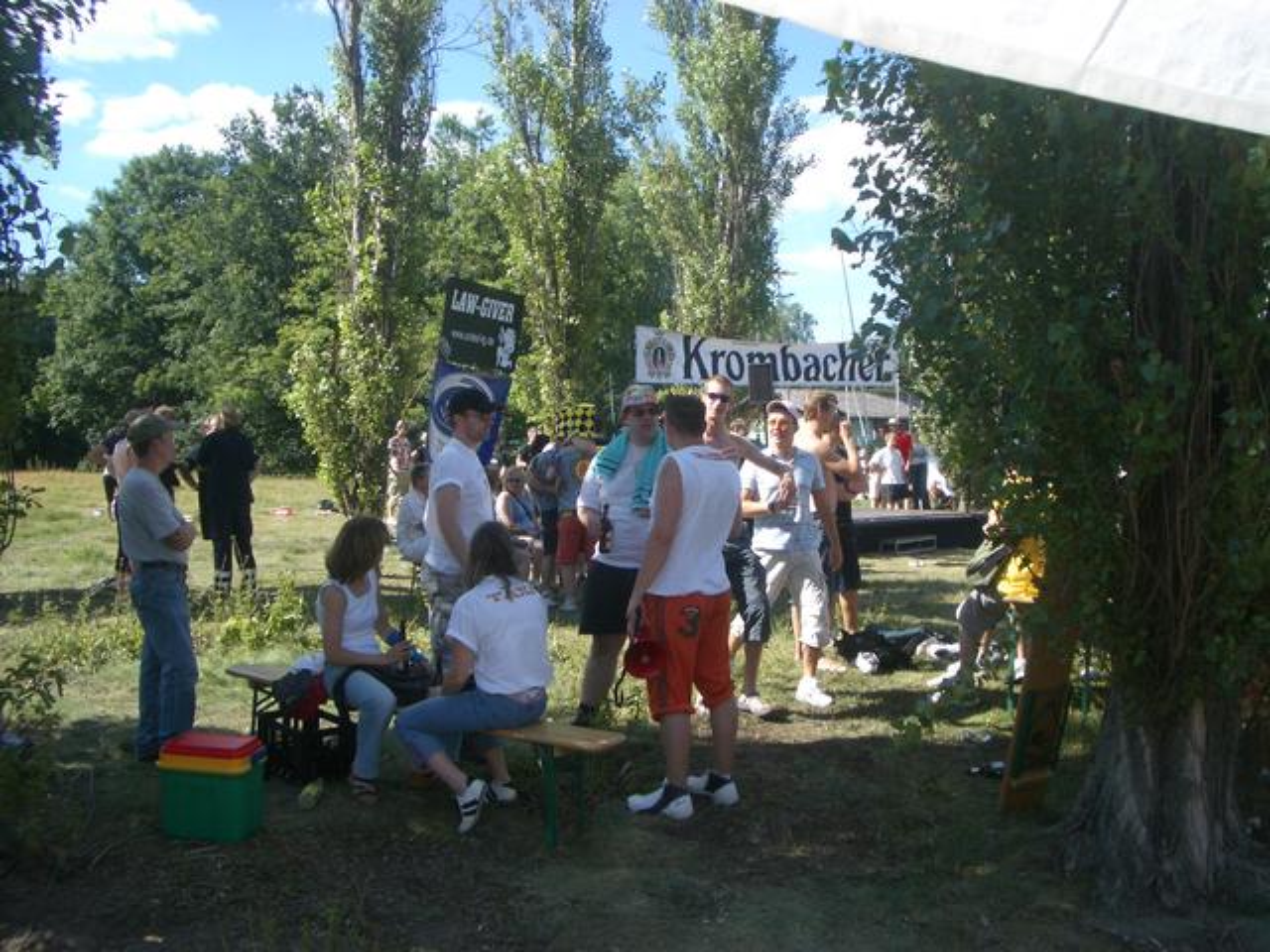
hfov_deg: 52.6
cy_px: 476
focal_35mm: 35
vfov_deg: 40.7
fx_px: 1284
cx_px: 635
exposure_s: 1/250
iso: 50
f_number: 4.3
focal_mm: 5.8
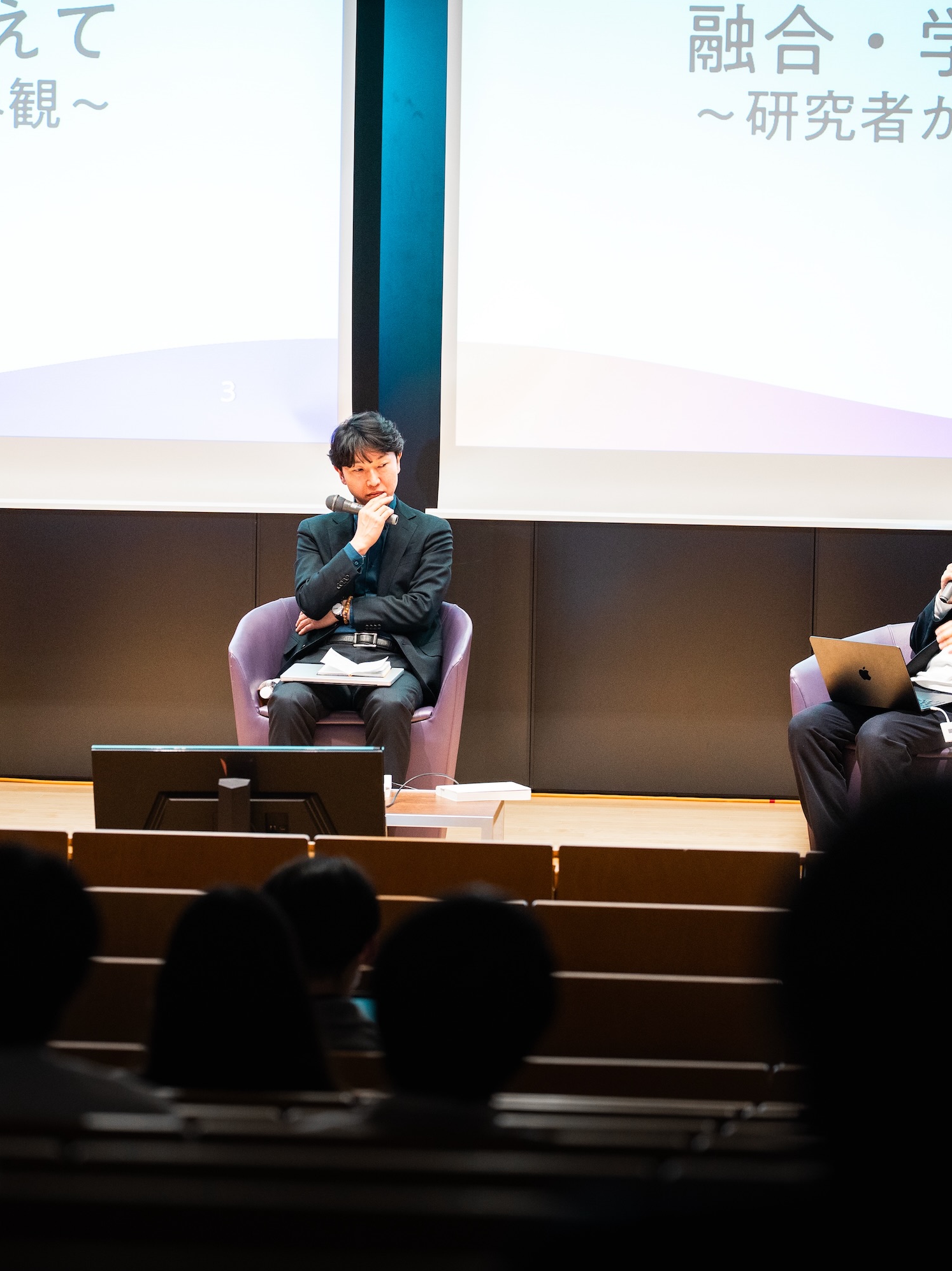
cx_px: 373
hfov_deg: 9.8
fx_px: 5575
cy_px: 635
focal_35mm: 152
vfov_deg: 13.0
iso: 1250
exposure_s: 1/160
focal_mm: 105
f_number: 2.8
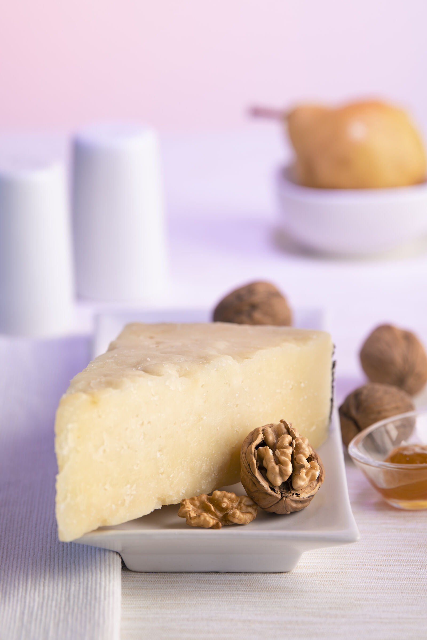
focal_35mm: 145
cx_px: 214
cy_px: 320
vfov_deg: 14.2
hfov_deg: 9.5
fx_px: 2580
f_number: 6.3
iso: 64
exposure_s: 1/125
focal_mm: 145
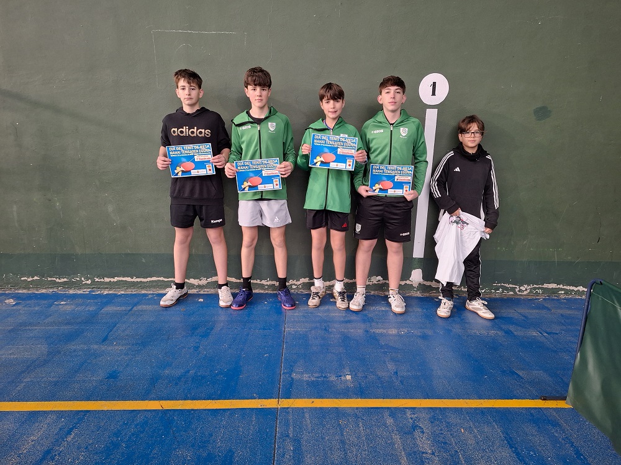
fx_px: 413
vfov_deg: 58.9
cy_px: 232
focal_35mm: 23
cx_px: 310
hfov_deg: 73.9
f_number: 1.8
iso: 200
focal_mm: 5.54
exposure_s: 1/33
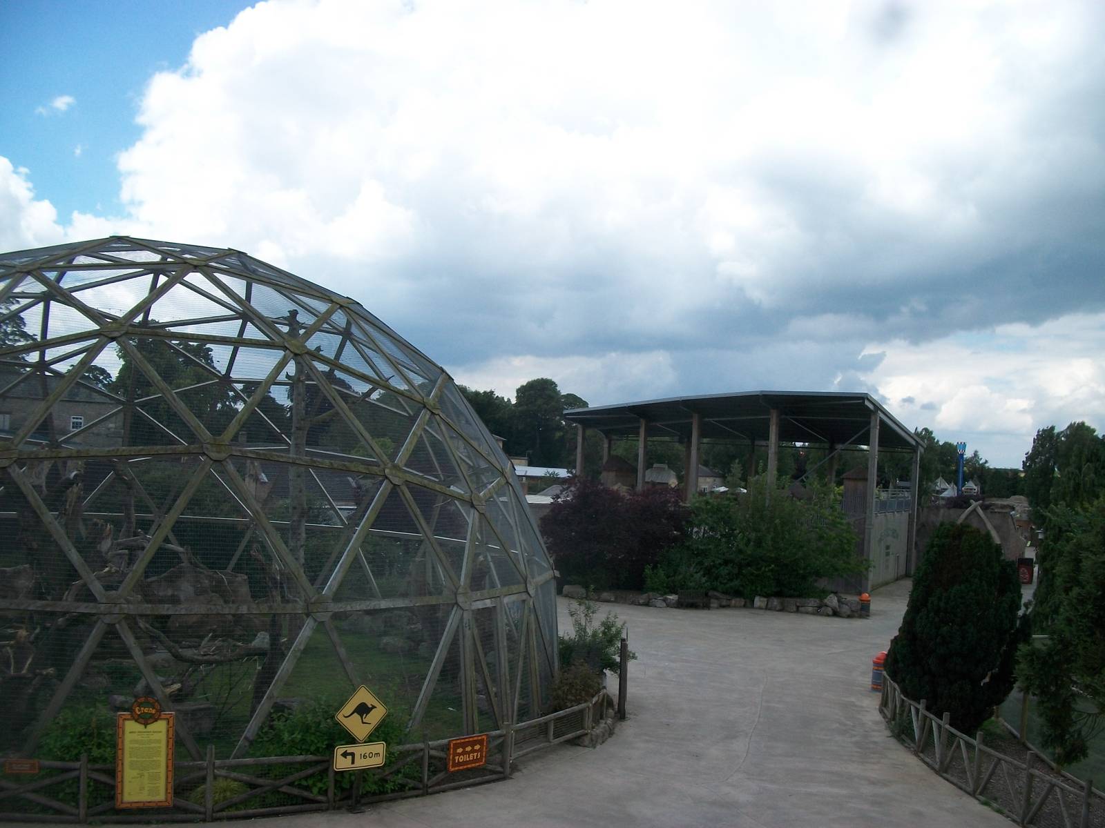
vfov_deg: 44.2
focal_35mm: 32
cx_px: 552
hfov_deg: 56.8
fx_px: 1021
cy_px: 414
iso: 80
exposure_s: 1/320
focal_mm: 5.7
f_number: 5.5
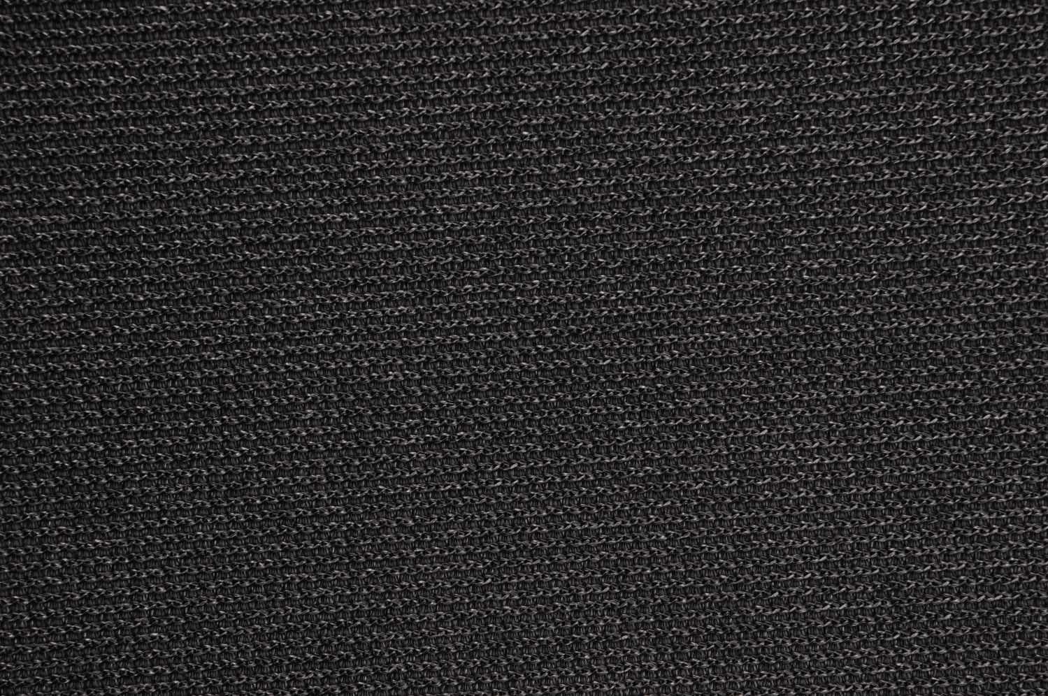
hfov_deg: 13.1
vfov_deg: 8.7
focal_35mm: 158
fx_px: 4580
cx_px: 524
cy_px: 348
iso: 200
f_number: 13
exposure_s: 1/125
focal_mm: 105
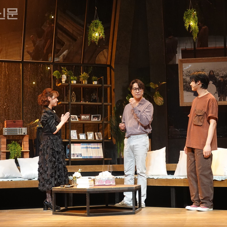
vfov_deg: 24.0
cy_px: 113
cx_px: 111
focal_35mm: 72
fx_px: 534
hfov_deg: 24.0
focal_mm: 20.49
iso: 1000
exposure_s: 1/60
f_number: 3.5
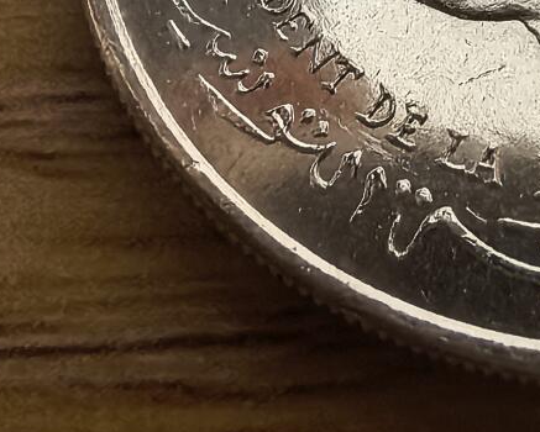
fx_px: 1199
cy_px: -112
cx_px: 510
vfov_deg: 19.1
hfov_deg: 24.5
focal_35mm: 75
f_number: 2.2
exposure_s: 1/25
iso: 640
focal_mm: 1.68
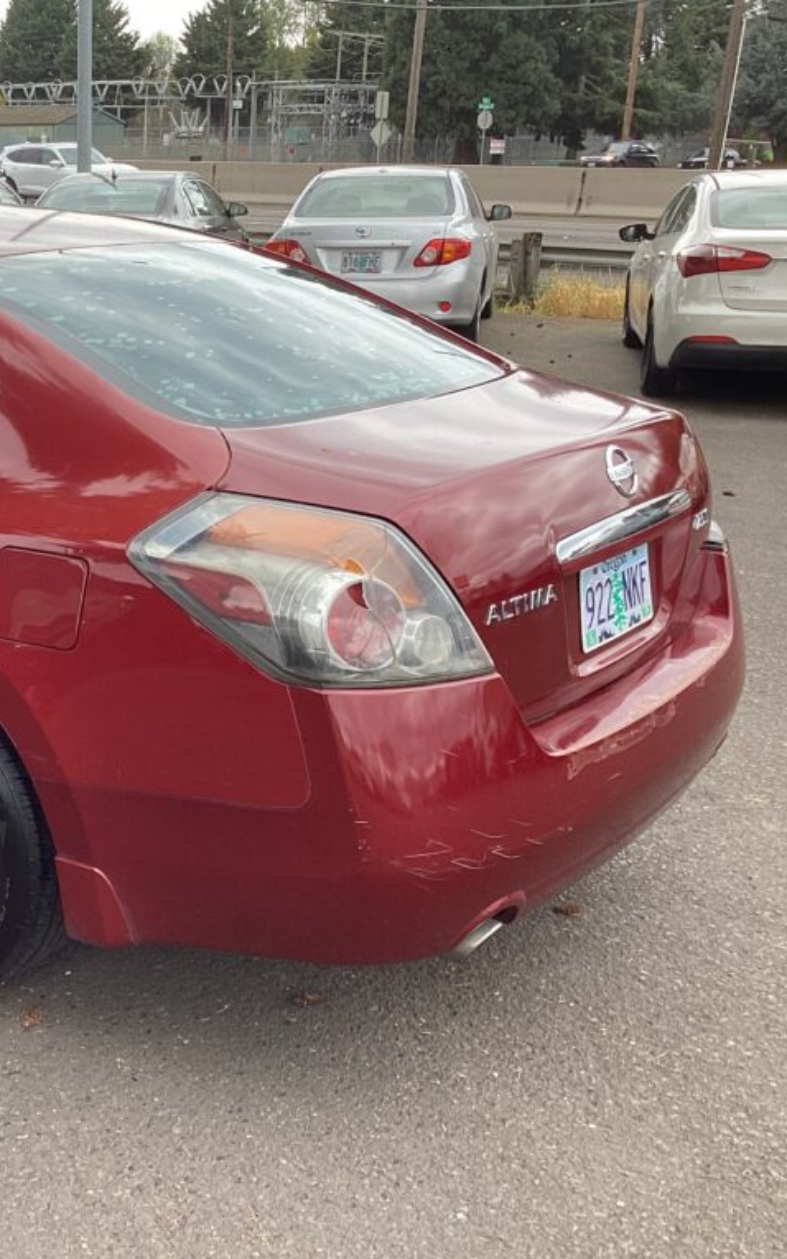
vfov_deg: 45.3
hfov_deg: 27.8
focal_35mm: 44
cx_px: 36
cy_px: 629
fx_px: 1510
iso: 32
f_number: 2.4
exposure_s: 1/120
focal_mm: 3.3
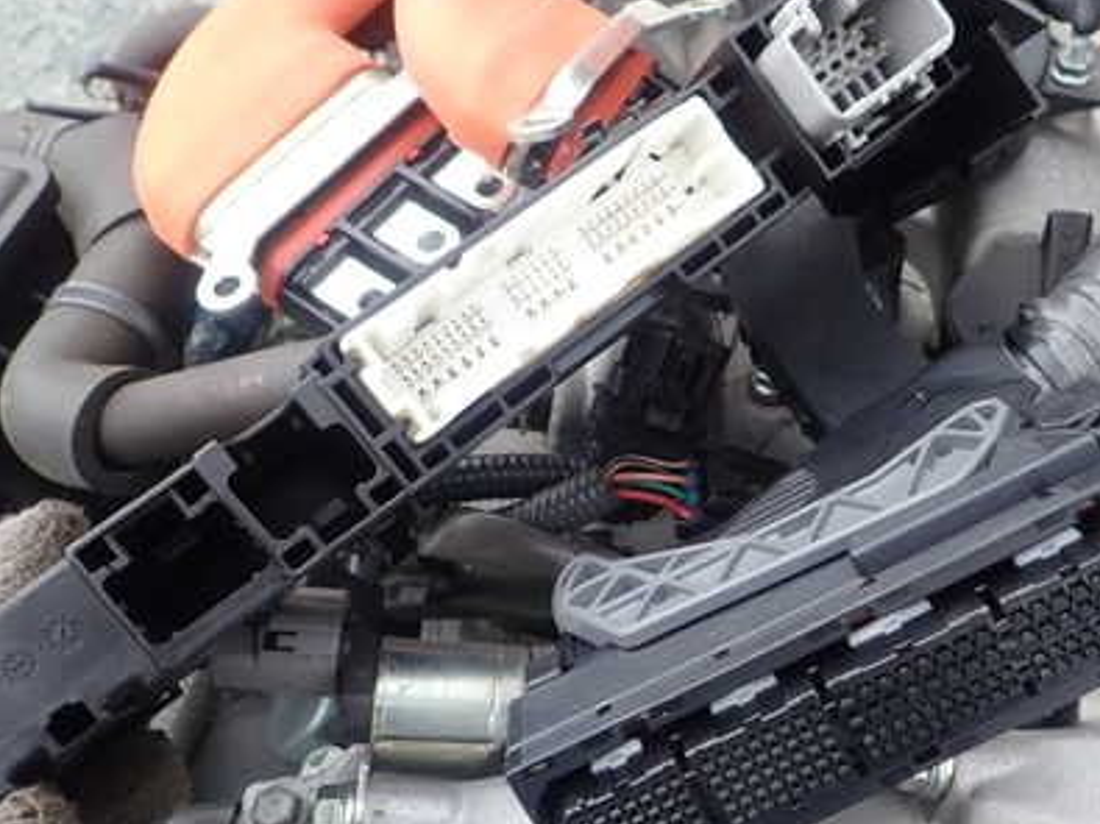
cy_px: 457
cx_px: 696
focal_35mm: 38
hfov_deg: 48.5
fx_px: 1207
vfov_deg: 37.7
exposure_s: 1/125
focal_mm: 4.5
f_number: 2.8
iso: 100
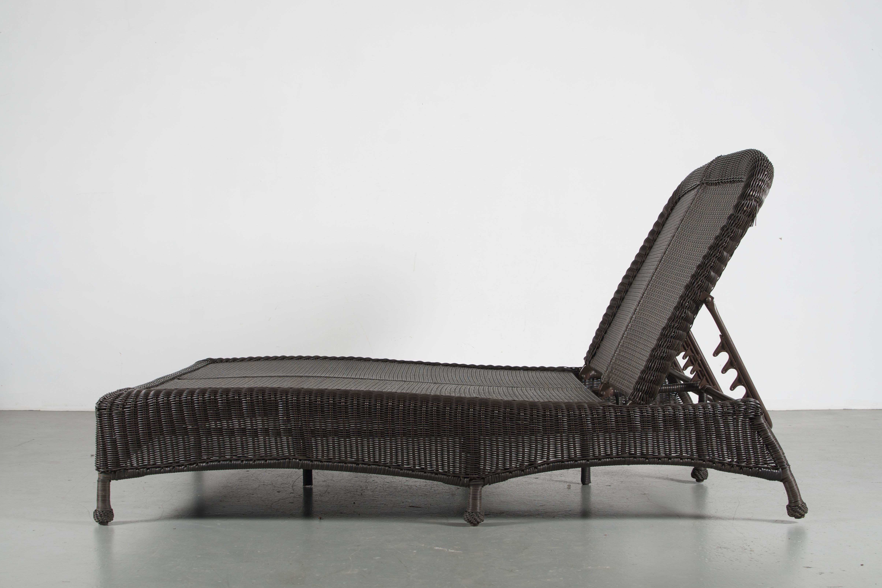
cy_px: 294
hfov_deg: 37.2
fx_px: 1311
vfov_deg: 25.3
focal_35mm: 54
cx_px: 436
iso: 100
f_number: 6.3
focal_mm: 35
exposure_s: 1/125
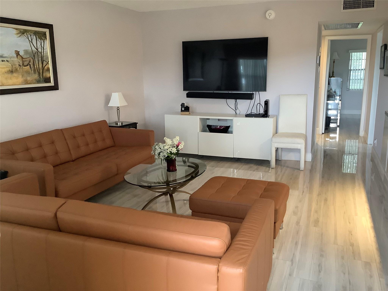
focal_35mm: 31
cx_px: 194
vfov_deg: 45.4
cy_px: 146
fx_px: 347
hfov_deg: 58.4
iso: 250
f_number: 2.4
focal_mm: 3.3
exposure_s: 1/50
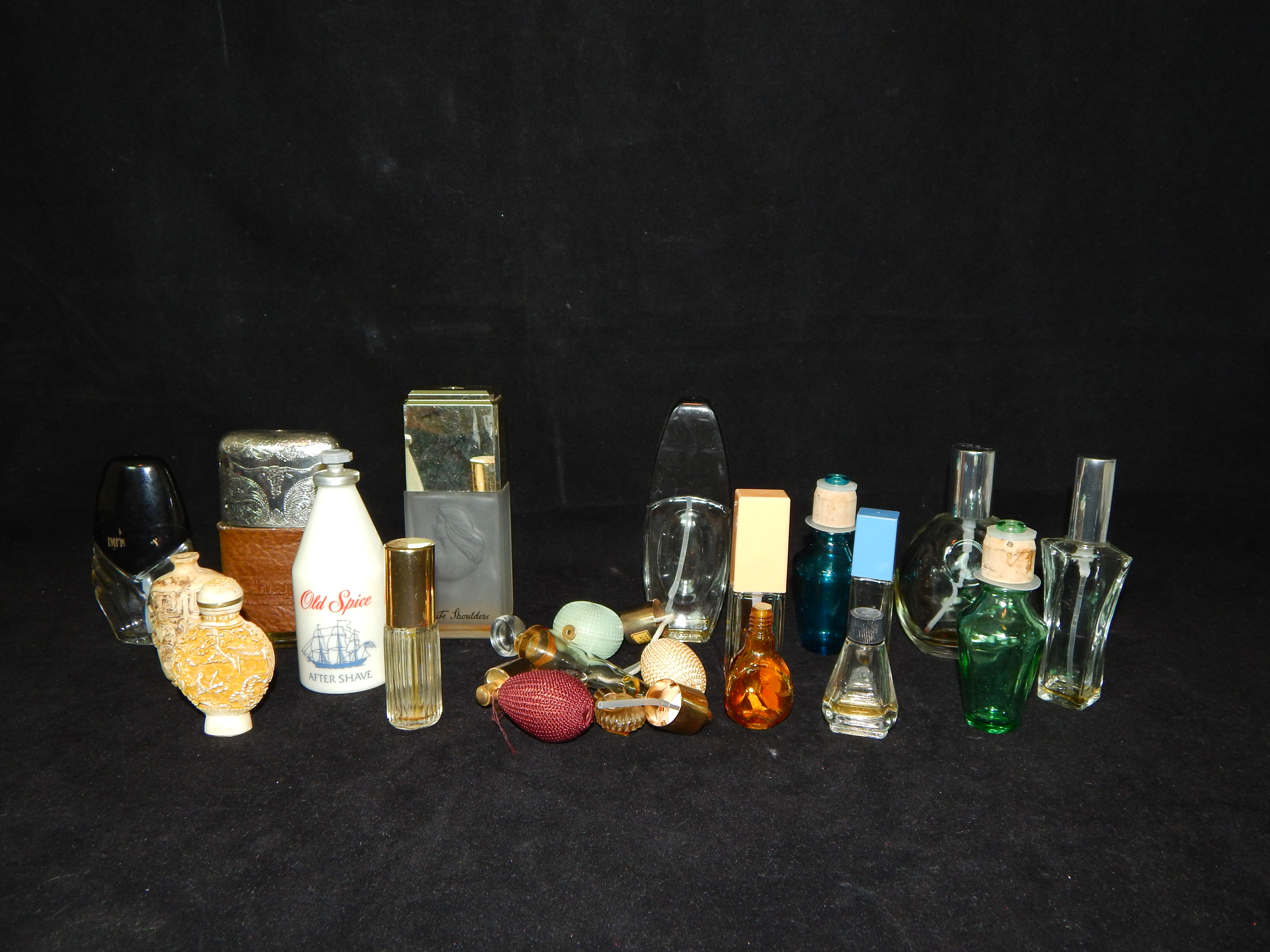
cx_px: 635
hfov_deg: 63.4
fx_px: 1027
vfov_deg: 49.7
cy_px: 476
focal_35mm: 28
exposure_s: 1/30
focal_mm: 5.1
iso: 200
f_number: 3.2
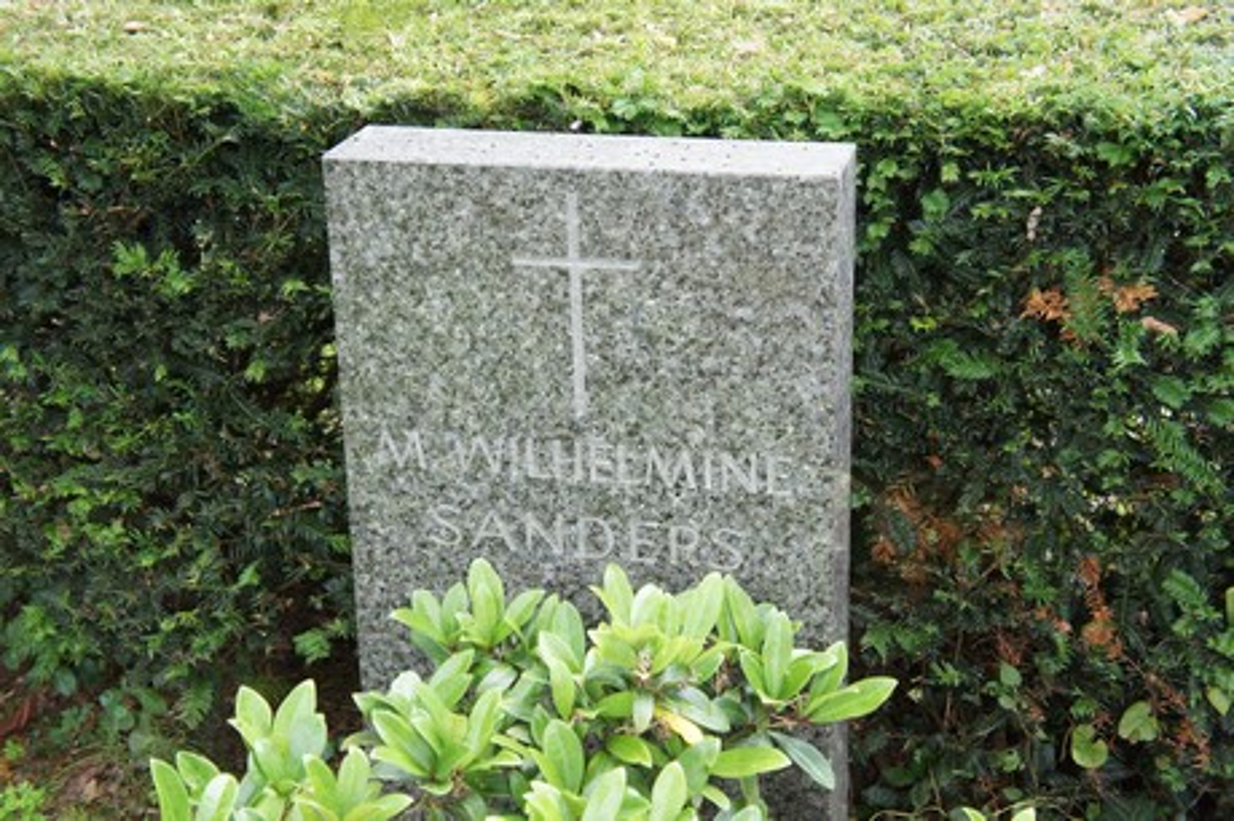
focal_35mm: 58
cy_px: 410
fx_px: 2004
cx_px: 617
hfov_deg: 34.2
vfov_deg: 23.2
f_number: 4.5
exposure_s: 1/250
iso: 1250
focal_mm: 39
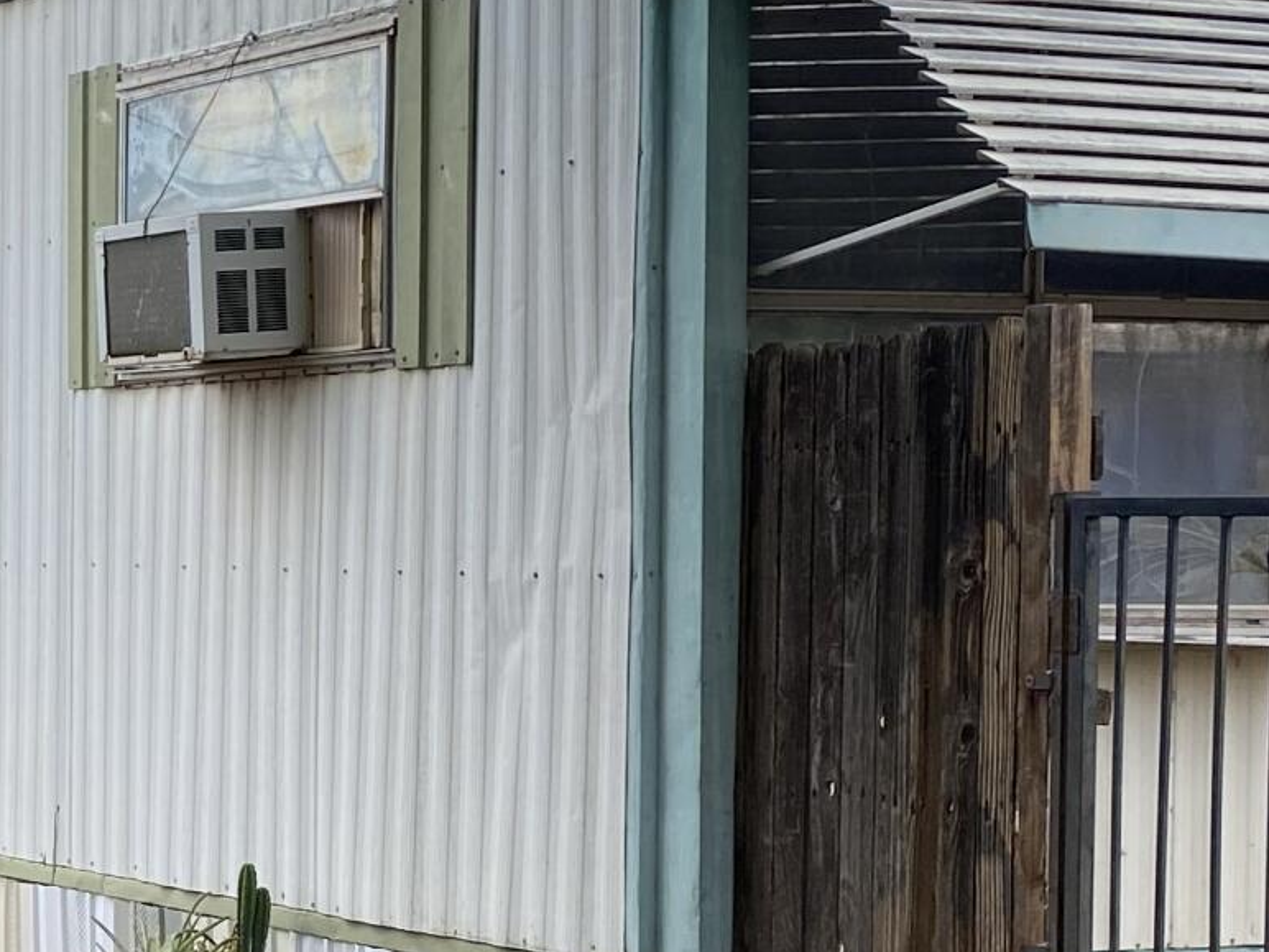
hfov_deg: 18.2
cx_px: -365
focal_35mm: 101
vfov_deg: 14.6
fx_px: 3703
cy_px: 686
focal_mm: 4.25
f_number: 1.8
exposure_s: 1/782
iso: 32
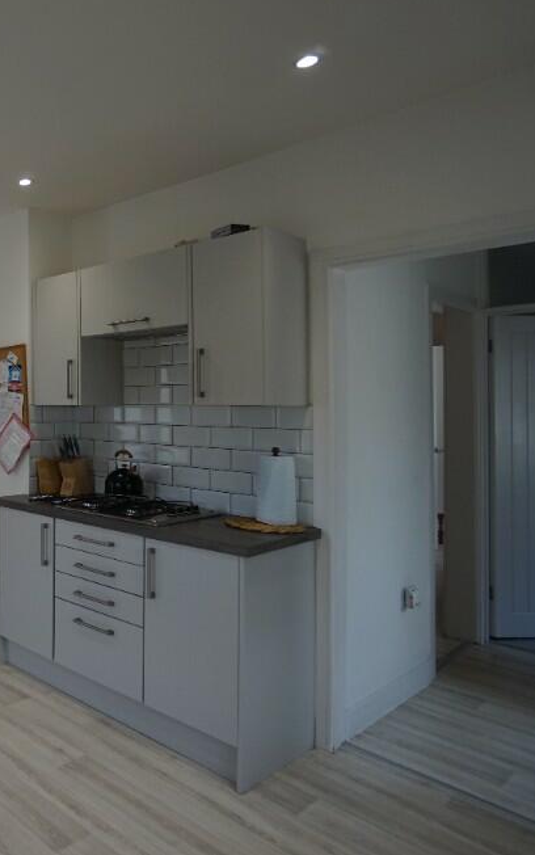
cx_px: -96
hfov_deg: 38.7
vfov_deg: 74.7
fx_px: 559
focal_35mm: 24
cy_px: 409
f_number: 4
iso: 160
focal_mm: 10
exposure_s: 1/60
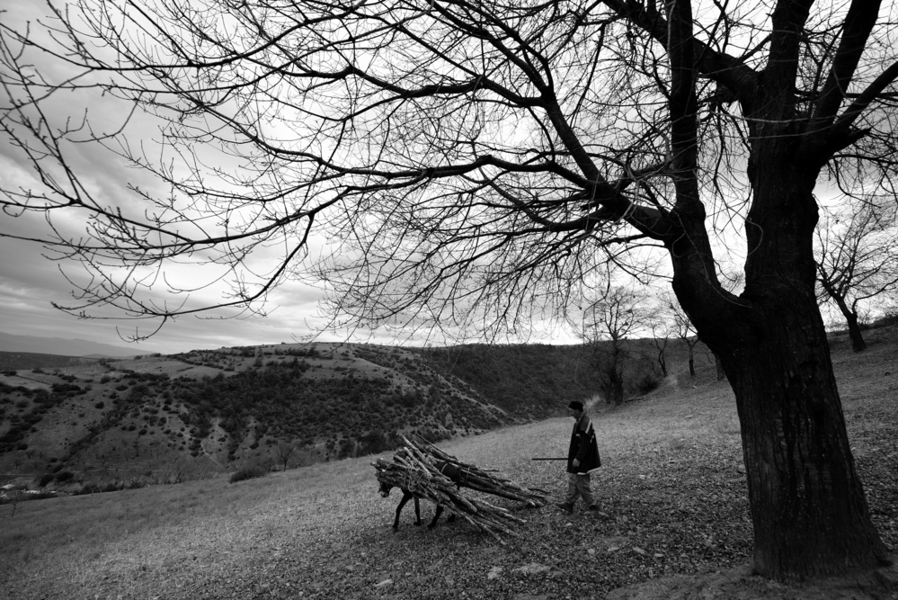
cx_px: 449
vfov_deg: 81.3
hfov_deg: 104.2
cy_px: 300
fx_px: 349
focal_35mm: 14
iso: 200
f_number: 5.6
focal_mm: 14
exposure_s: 1/500
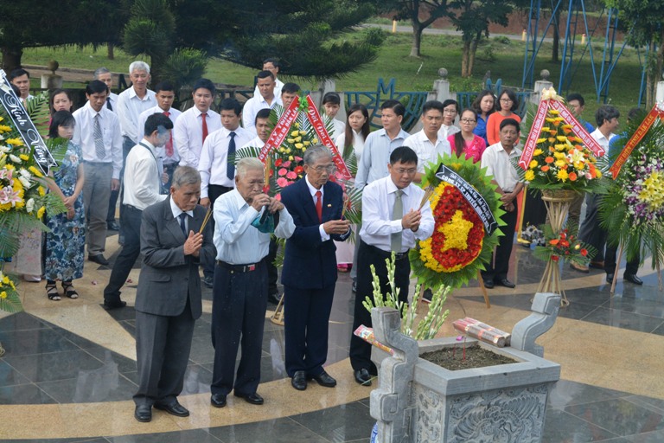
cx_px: 332
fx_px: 1328
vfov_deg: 18.9
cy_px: 222
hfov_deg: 28.1
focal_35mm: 72
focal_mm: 48
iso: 1600
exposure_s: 1/1250
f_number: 7.1
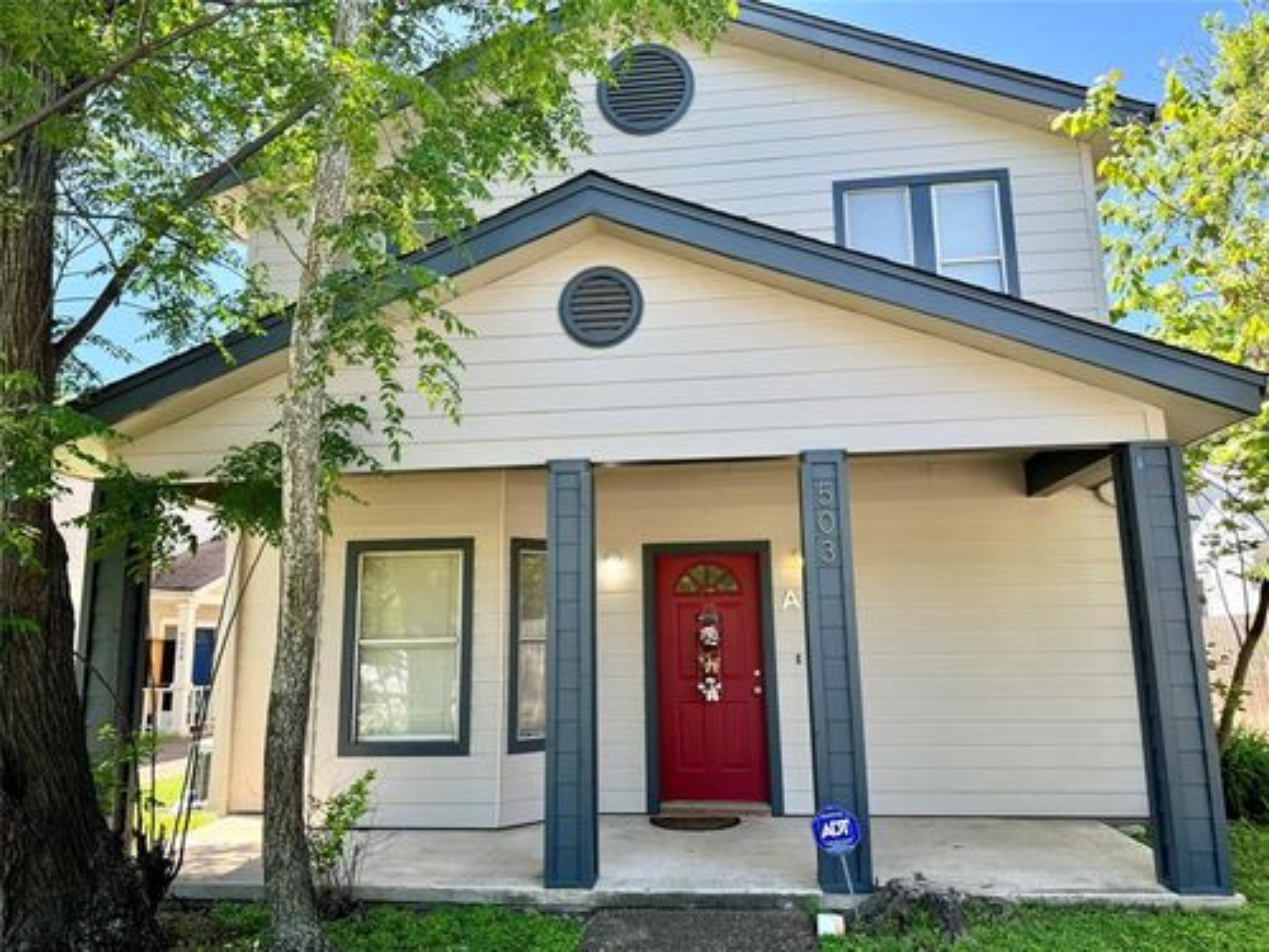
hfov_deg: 71.6
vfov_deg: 56.8
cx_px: 634
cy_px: 476
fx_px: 880
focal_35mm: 24
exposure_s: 1/514
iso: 80
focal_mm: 6.76
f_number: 1.78
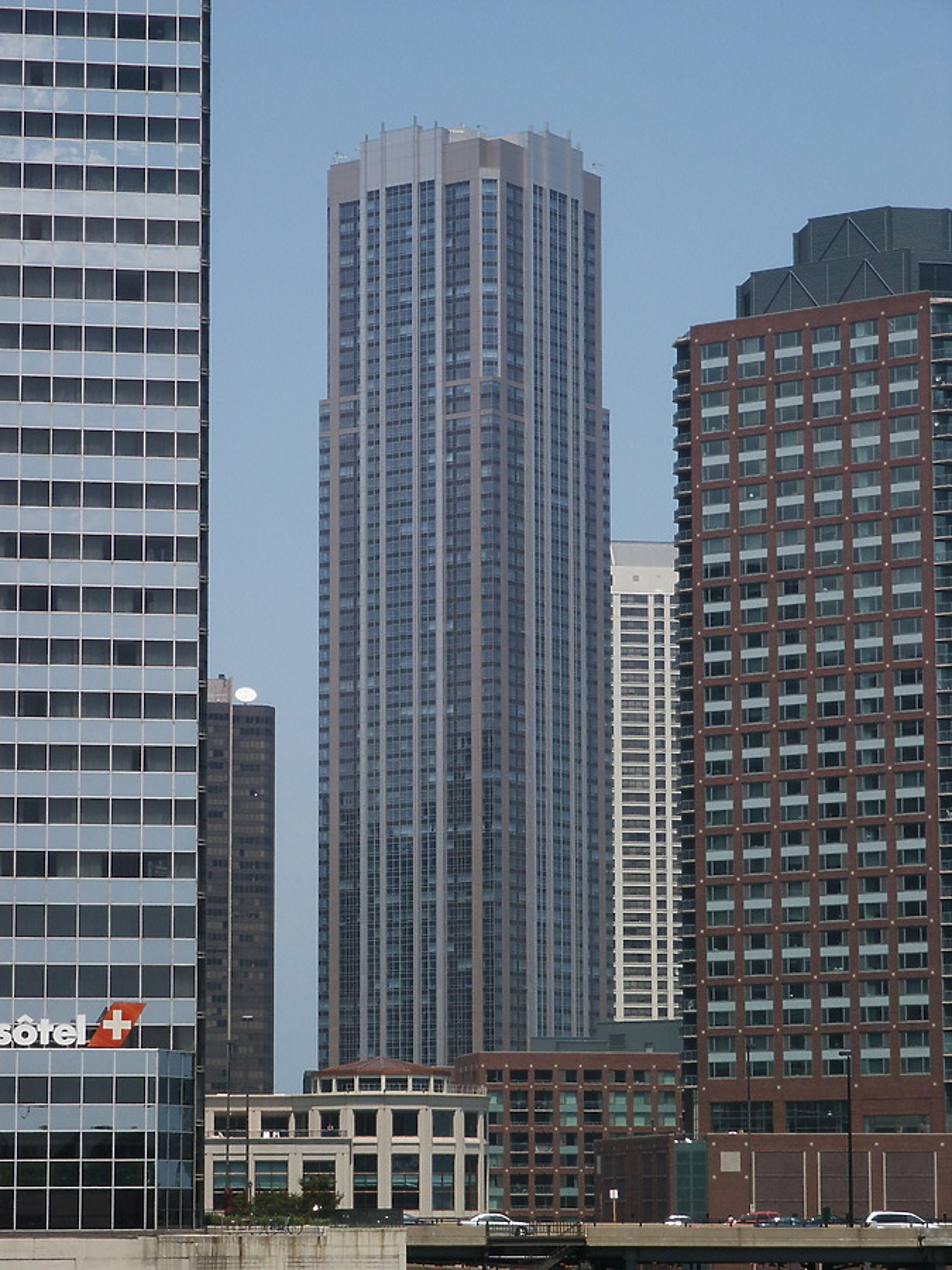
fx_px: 4070
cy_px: 635
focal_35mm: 111
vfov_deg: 17.7
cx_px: 476
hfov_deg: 13.3
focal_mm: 22.68
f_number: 8
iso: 64
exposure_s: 1/250
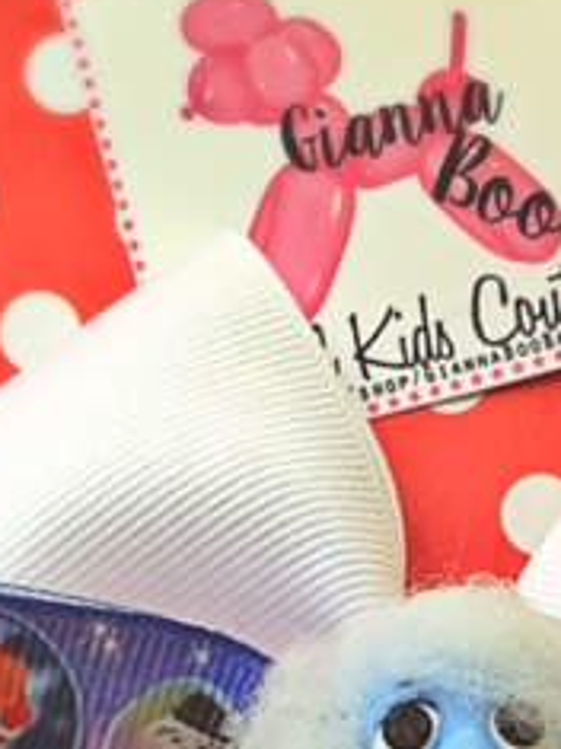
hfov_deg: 18.6
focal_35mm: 79
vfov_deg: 23.5
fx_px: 1709
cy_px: 771
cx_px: 367
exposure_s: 1/30
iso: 64
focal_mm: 4.15
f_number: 2.2
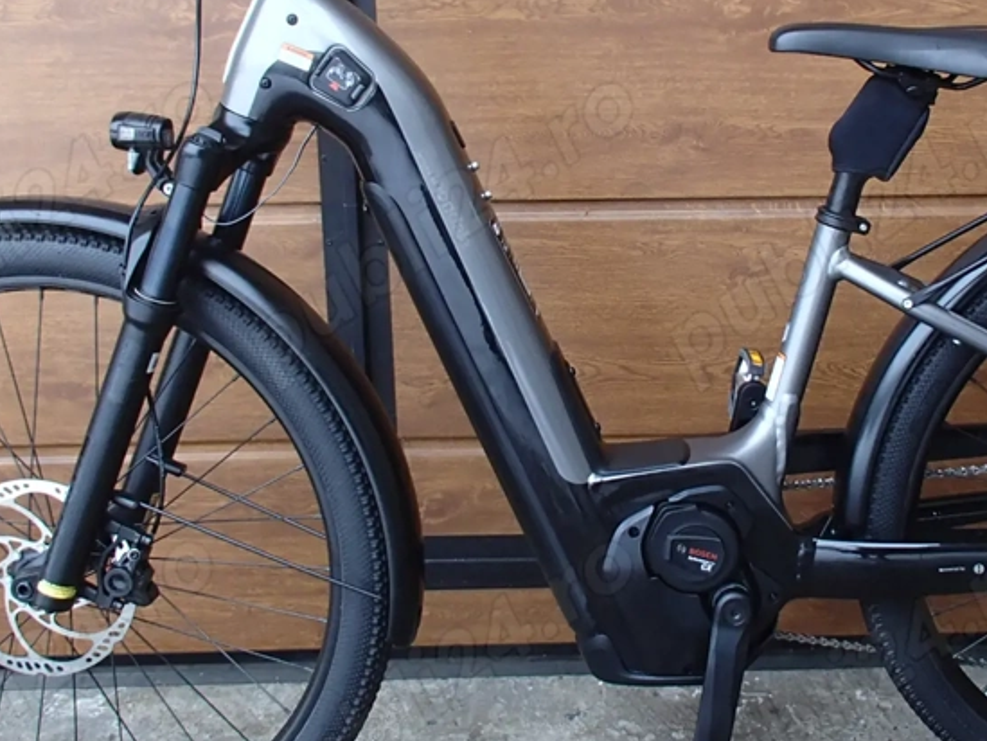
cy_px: 257
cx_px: 649
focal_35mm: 51
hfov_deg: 37.1
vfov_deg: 28.4
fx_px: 1454
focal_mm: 5
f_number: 3.9
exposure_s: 1/50
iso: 200
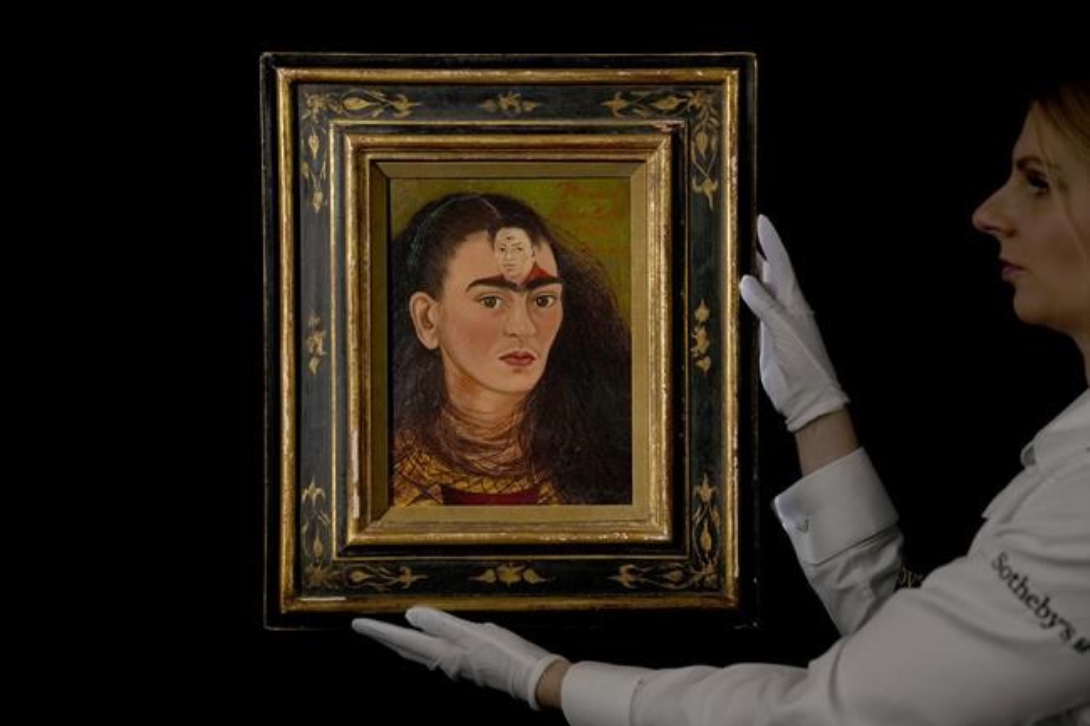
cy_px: 363
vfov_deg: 21.2
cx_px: 545
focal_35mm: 64
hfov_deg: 31.4
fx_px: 1937
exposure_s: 1/160
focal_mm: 64
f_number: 2.8
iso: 1600
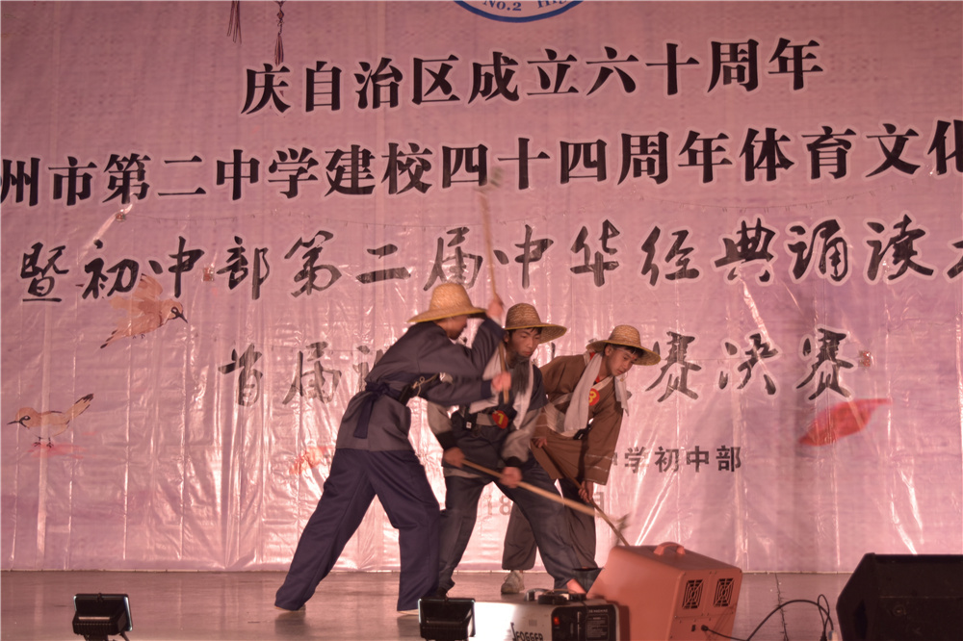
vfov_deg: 22.6
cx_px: 482
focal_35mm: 60
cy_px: 320
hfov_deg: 33.4
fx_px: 1604
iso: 320
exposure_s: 1/100
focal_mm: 40
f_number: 5
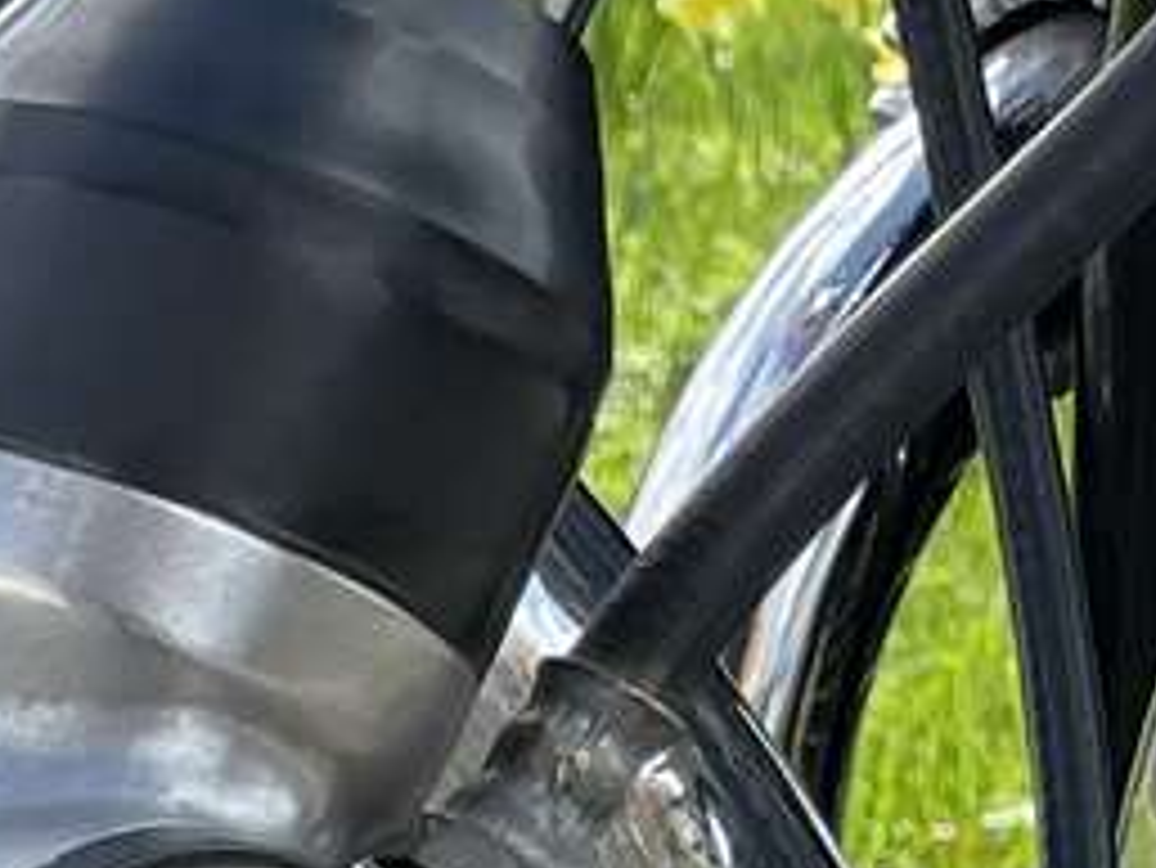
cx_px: -1966
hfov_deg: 8.6
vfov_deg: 6.6
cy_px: 2752
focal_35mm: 202
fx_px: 6749
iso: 32
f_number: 1.6
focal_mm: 4.2
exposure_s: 1/947
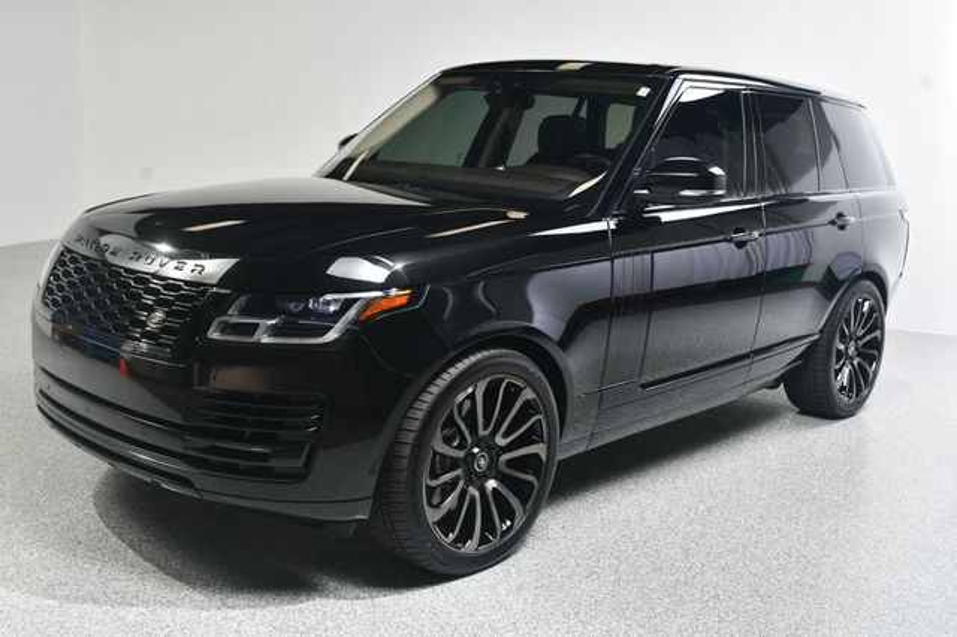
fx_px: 1036
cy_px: 318
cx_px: 478
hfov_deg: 49.6
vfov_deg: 34.2
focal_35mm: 39
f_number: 9
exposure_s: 1/160
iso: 100
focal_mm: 26
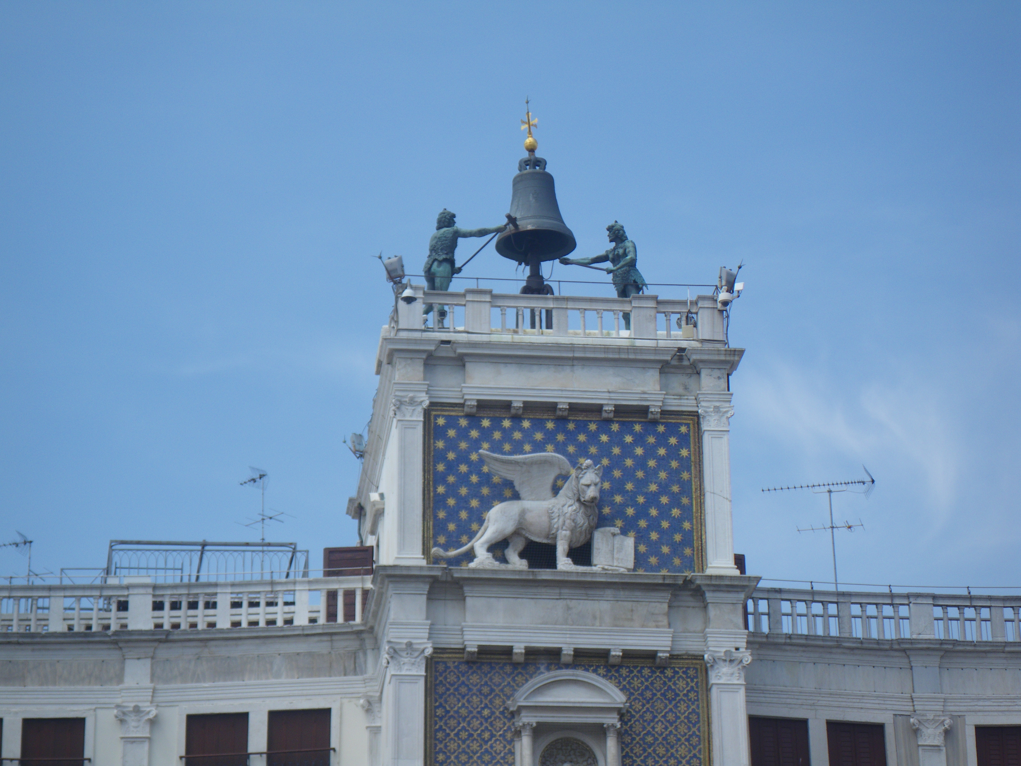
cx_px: 510
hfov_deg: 17.1
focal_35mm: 115
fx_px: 3392
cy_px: 383
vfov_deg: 12.9
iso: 50
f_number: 5.2
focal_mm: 20.6
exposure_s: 1/320
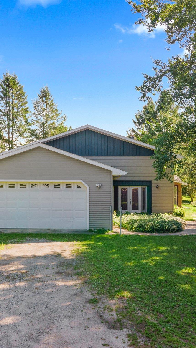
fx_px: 323
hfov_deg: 33.7
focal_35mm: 35
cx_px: 88
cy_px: 174
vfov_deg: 56.6
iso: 100
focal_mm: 4.5
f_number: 2.8
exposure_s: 1/200
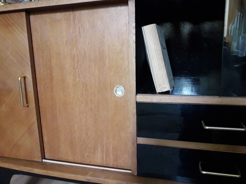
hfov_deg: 63.4
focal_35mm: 28
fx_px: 199
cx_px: 123
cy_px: 92
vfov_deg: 49.7
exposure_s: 1/17
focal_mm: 3.7
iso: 320
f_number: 1.9
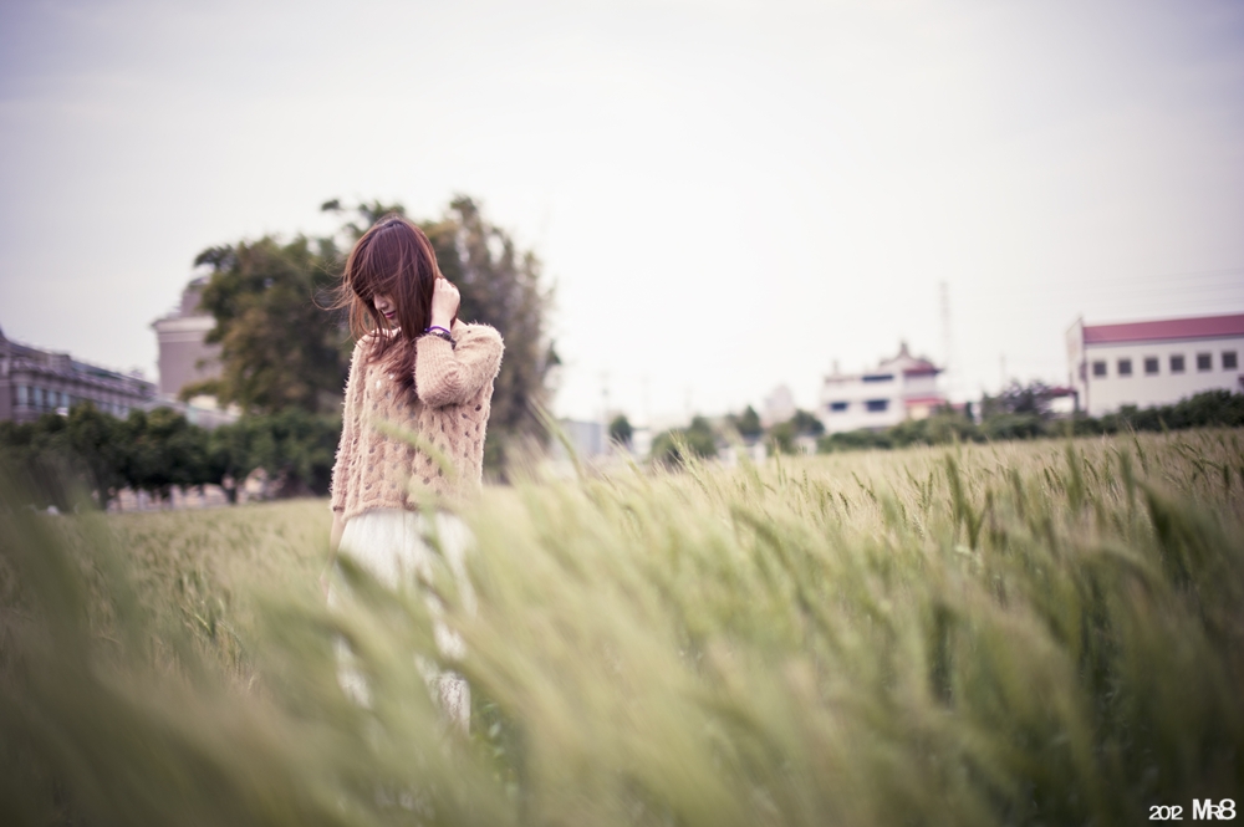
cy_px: 414
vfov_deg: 26.9
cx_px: 622
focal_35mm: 50
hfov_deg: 39.6
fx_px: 1726
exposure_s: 1/5000
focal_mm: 50
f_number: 1.4
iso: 200
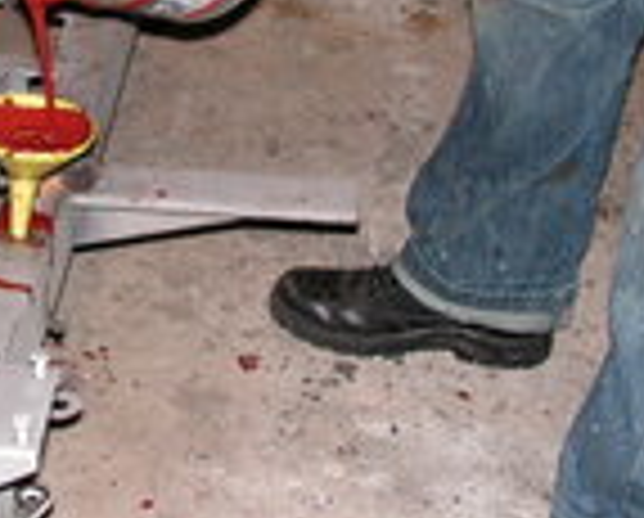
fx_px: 1872
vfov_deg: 15.7
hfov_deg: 19.5
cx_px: 225
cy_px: 153
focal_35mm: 98
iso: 200
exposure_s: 1/40
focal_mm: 6
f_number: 3.2
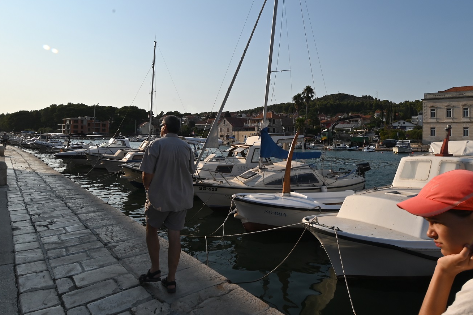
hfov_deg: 78.6
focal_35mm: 22
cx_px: 244
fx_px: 289
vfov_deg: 56.8
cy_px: 127
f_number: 16
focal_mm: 12
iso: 100
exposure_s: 1/100
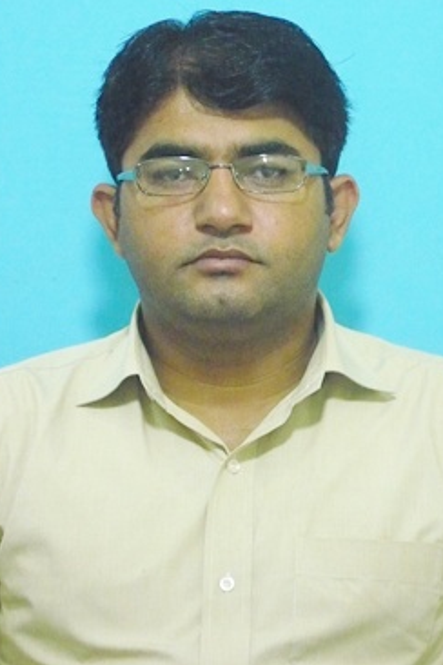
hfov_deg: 12.5
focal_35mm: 110
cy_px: 333
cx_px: 224
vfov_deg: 18.6
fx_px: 2030
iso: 640
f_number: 5
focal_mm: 17.4
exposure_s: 1/30
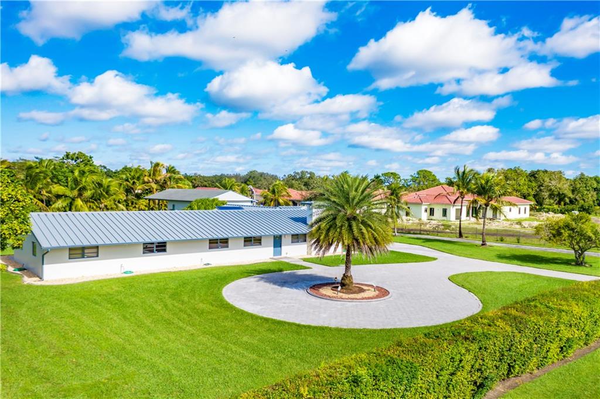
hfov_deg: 65.5
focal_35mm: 28
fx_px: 466
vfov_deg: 46.3
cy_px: 200
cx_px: 300
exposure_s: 1/1600
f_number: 2.8
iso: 100
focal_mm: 10.26
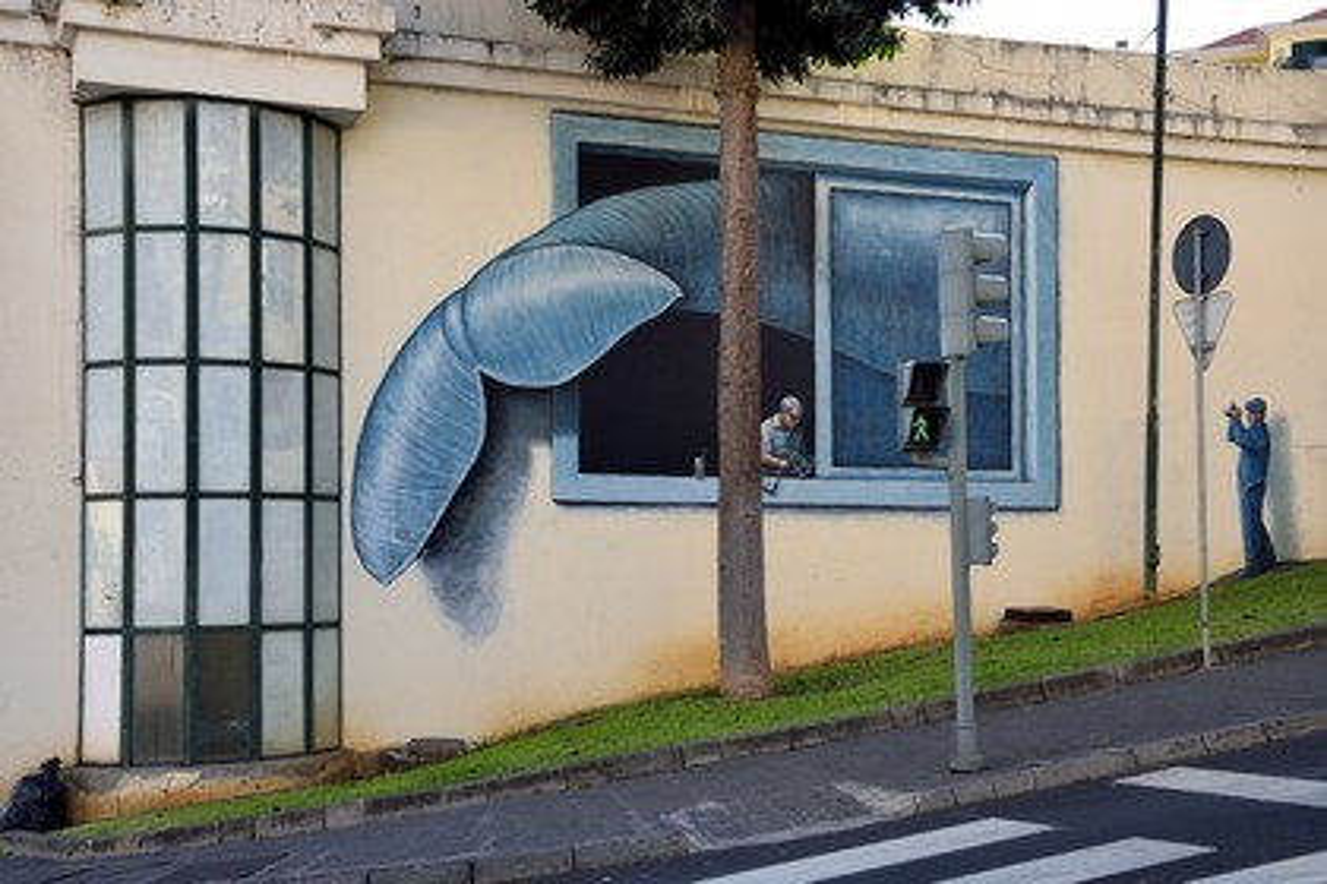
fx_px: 1659
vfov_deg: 29.9
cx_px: 664
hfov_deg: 43.6
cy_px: 442
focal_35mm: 45
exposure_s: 1/320
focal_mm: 45
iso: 200
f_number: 7.1
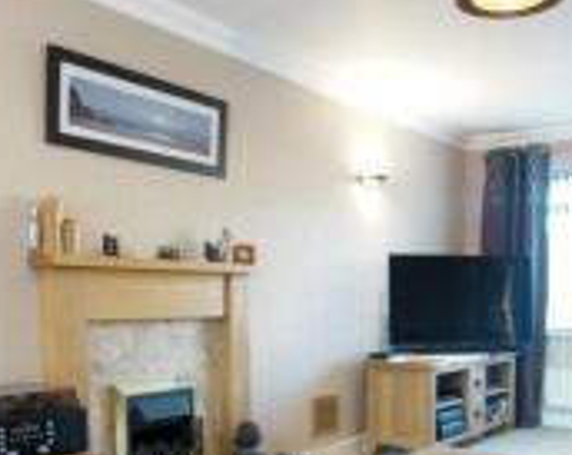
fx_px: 659
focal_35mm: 39
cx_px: 376
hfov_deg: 46.3
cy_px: 340
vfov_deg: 37.2
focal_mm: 10
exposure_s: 1/60
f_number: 4
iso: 2500
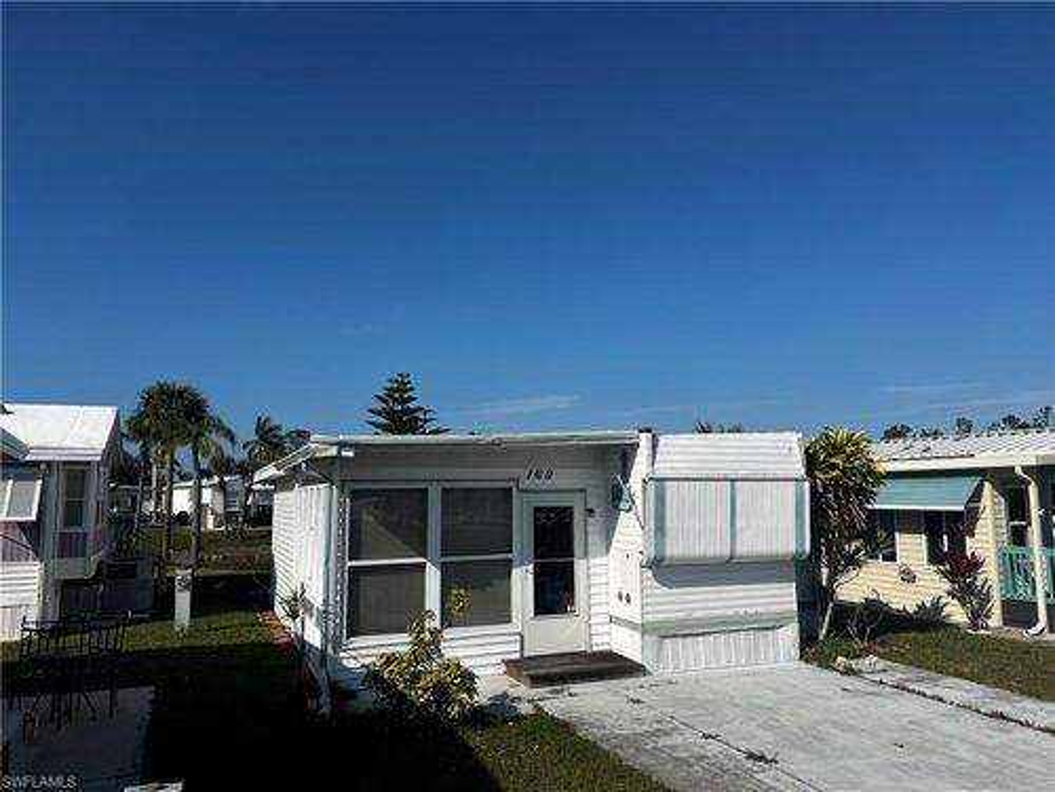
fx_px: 792
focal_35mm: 26
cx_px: 528
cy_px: 396
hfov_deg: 67.3
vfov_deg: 53.1
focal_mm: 5.7
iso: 50
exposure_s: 1/8000
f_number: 1.5
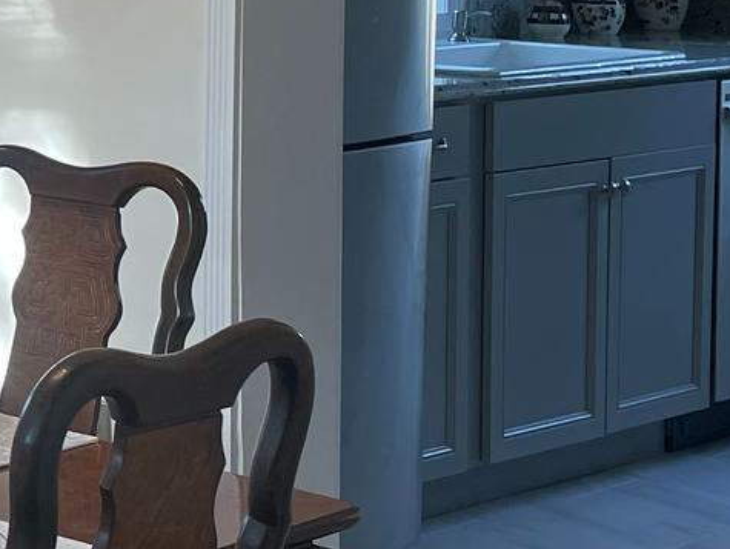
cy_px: -17
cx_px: -664
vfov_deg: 13.0
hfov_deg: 14.8
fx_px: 2364
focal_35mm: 112
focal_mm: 4.2
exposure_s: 1/120
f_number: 1.6
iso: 64
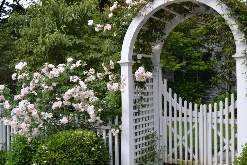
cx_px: 124
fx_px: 329
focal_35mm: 48
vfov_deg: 28.1
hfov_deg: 41.1
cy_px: 82
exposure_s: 1/125
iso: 100
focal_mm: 32
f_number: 5.6
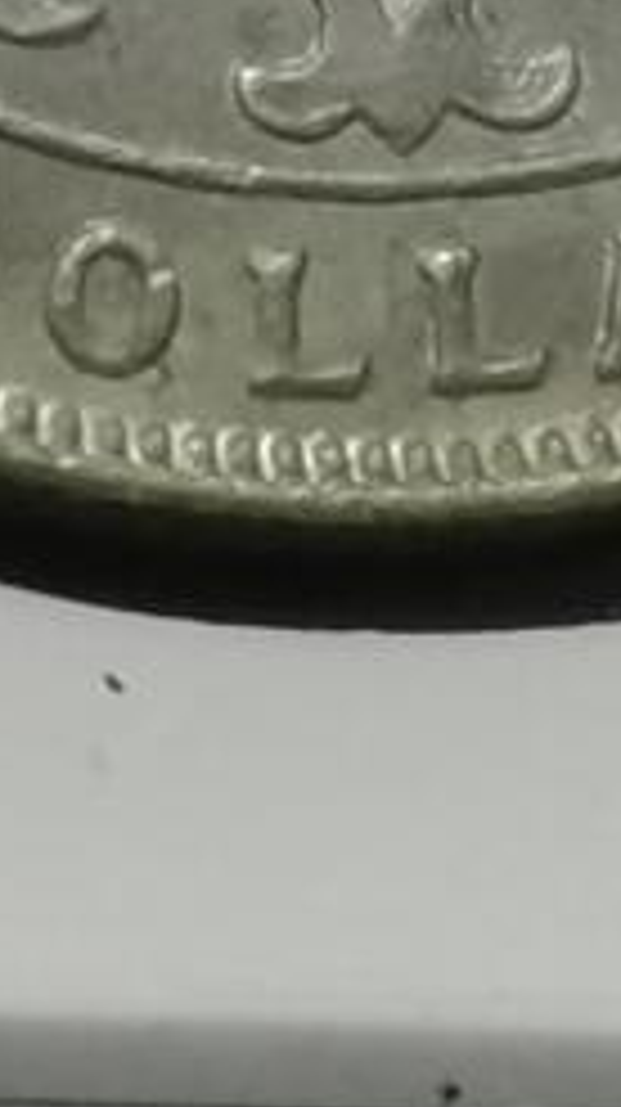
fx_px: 16398
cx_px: 135
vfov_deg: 3.8
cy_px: -2056
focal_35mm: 559
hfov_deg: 2.2
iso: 64
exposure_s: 1/100
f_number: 1.8
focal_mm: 5.58
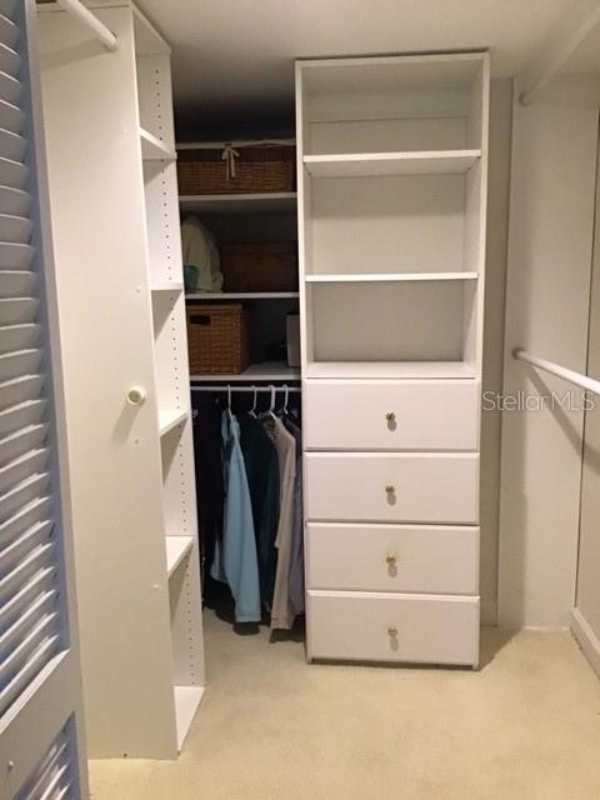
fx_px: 716
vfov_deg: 58.4
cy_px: 400
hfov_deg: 45.4
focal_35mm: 31
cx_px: 300
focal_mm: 3.3
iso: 200
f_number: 2.4
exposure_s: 1/30
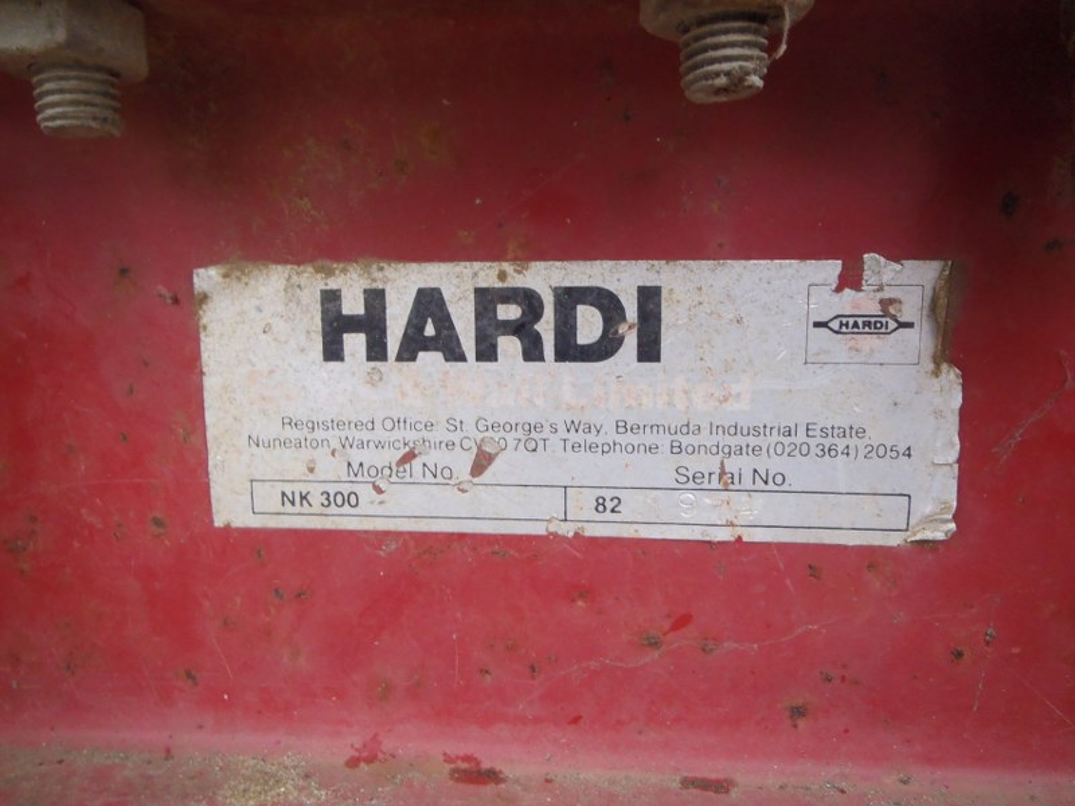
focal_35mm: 28
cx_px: 538
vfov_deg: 49.7
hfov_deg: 63.4
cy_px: 403
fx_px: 870
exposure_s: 1/20
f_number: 3.5
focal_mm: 5
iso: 200
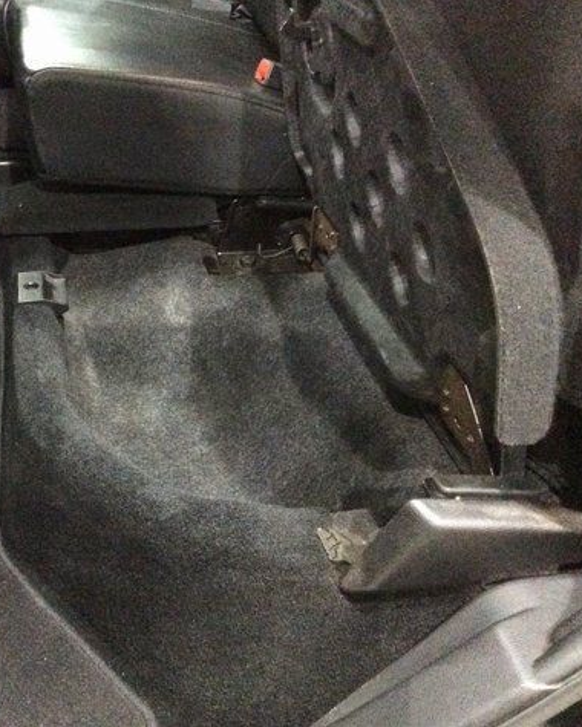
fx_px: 904
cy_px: 363
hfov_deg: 34.7
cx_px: 130
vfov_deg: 43.8
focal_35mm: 42
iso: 800
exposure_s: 1/15
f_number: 2.4
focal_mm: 3.3
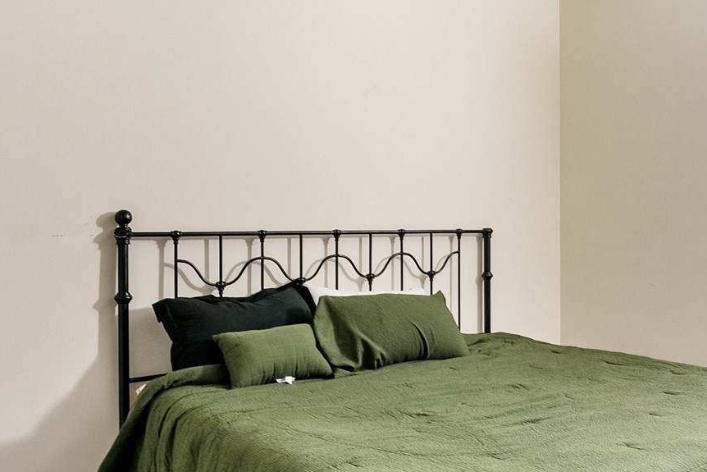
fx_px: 746
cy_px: 220
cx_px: 495
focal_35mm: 38
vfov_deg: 35.1
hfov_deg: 49.4
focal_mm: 16
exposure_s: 3.2
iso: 320
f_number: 8
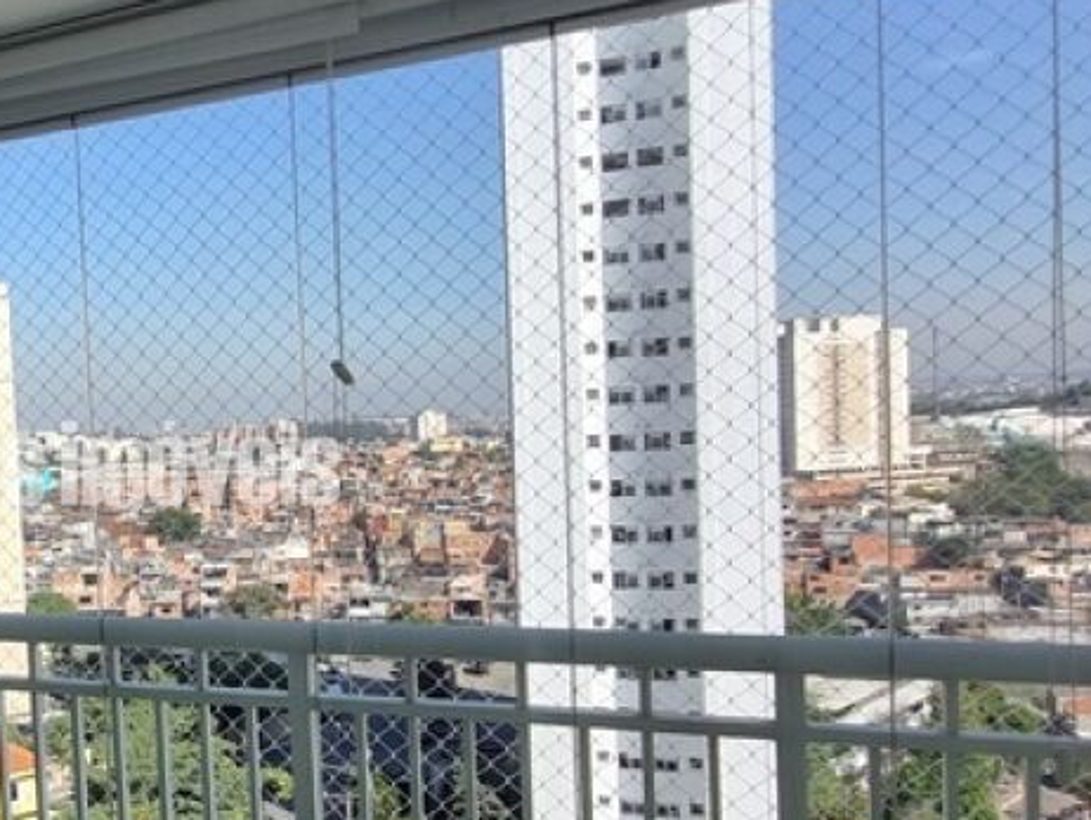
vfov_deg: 39.6
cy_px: 470
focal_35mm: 36
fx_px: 1135
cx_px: 118
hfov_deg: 46.5
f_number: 2.2
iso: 50
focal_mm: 1.74
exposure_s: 1/940
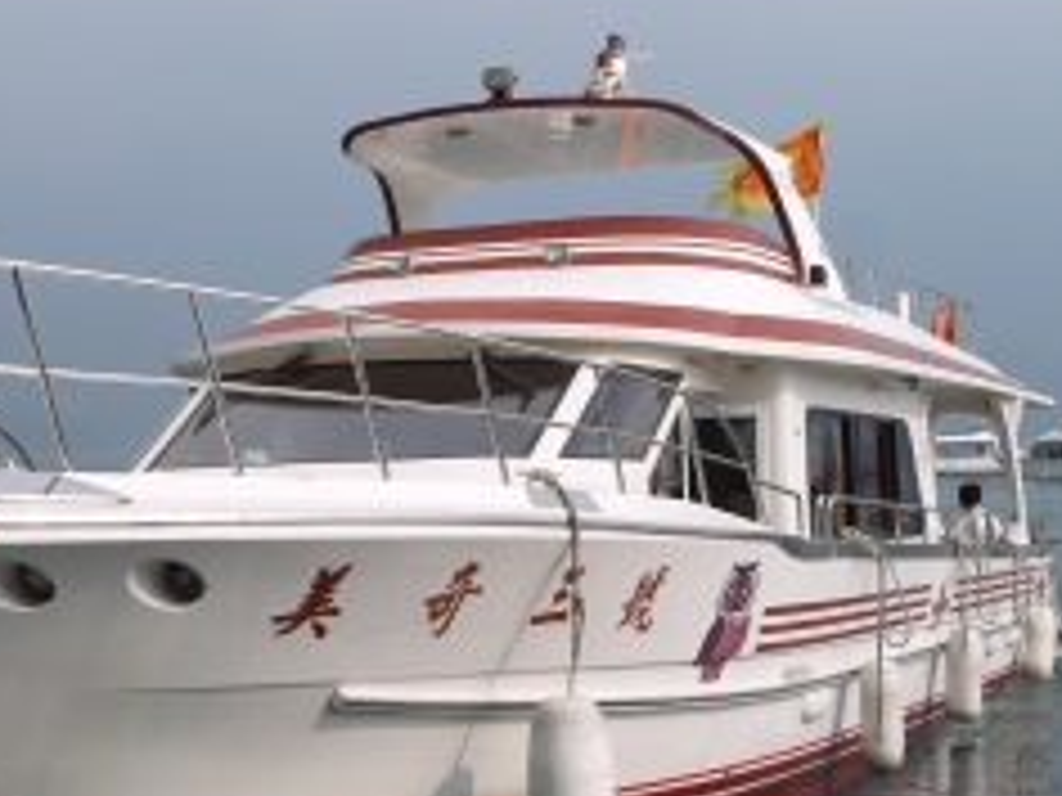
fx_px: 2332
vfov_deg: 19.4
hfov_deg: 25.3
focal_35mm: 76
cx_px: 261
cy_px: 328
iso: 160
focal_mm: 20
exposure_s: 1/400
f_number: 10
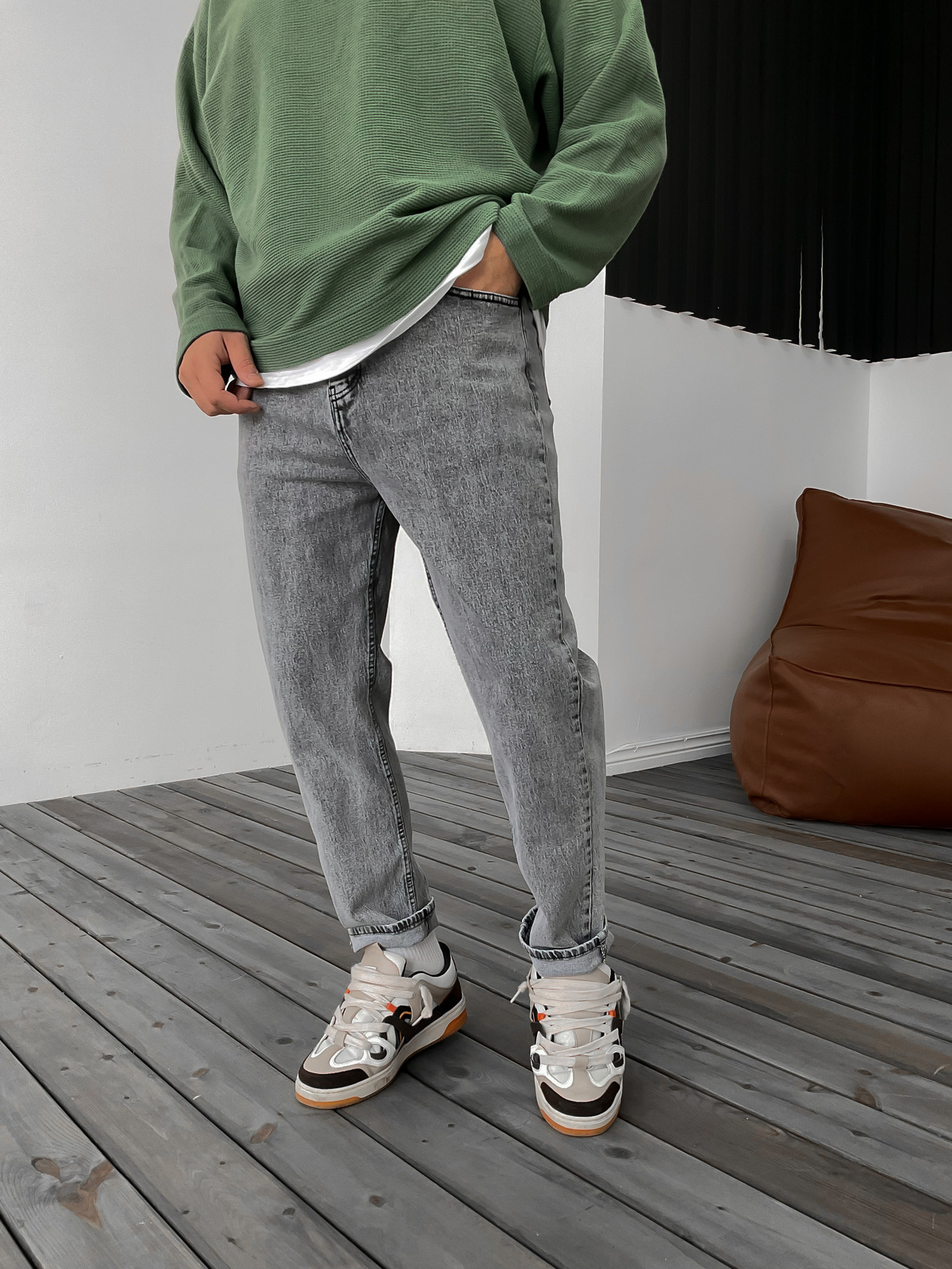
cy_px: 634
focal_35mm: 29
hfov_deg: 48.2
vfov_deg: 61.7
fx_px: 1063
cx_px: 476
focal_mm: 3
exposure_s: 1/120
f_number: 1.8
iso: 50
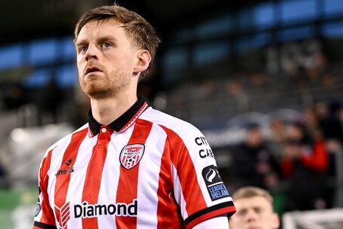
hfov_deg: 18.1
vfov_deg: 12.1
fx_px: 1077
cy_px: 200
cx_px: 126
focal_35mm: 113
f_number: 1.4
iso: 640
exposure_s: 1/1600
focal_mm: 50
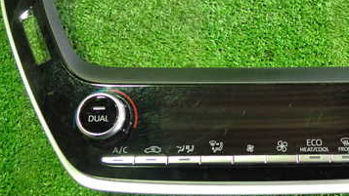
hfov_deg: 36.8
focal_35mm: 55
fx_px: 509
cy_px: 70
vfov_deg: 21.8
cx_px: 268
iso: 640
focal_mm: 5.4
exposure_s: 1/30
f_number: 2.3
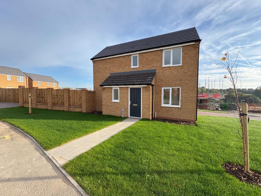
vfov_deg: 85.7
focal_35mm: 14
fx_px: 106
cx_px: 130
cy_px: 98
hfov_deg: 102.1
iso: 50
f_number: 2.2
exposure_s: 1/537
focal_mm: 2.22
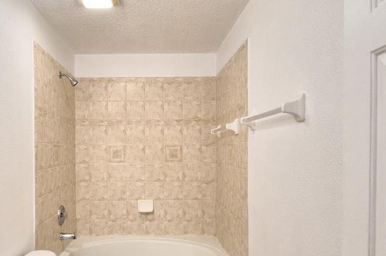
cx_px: 153
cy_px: 153
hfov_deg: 68.7
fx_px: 279
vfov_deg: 49.2
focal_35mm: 26
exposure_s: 1/100
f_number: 4.5
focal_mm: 10
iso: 400
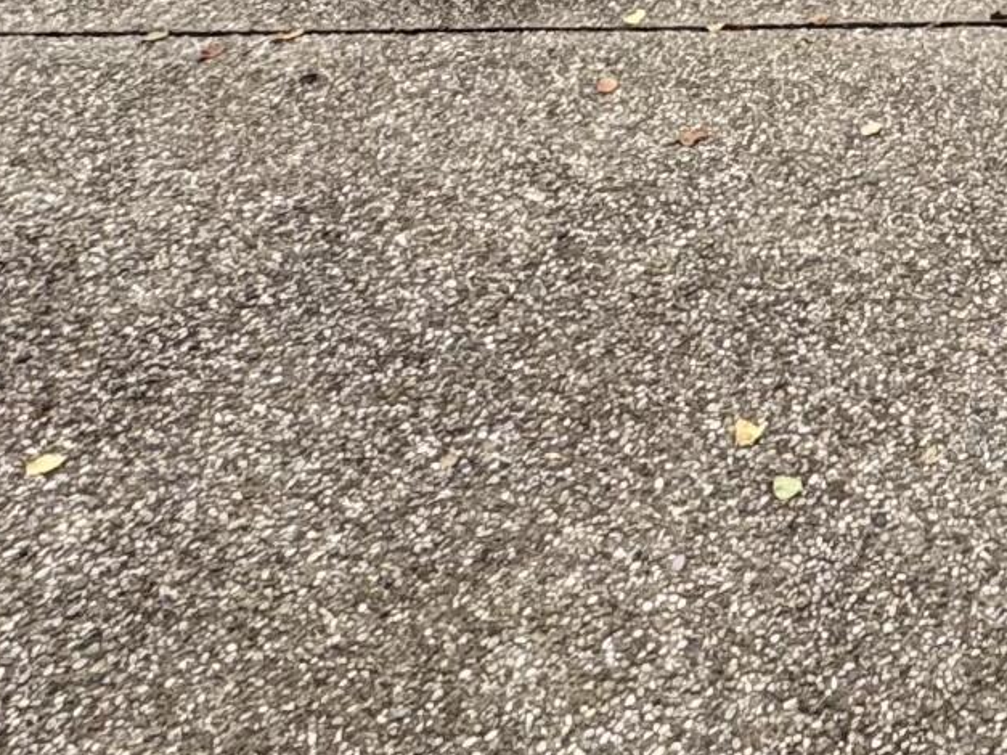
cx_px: 1540
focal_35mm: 67
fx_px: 1949
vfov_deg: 15.9
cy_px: -850
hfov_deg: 23.0
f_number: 2.2
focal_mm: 2.22
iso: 40
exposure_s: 1/275
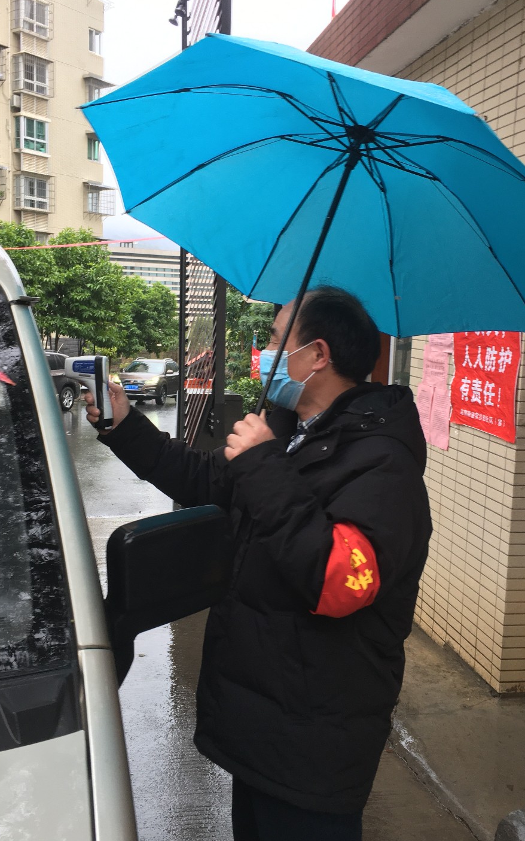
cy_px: 406
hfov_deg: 36.2
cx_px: 225
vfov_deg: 55.3
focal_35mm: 35
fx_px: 801
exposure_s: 1/50
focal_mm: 4.15
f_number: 2.2
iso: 32
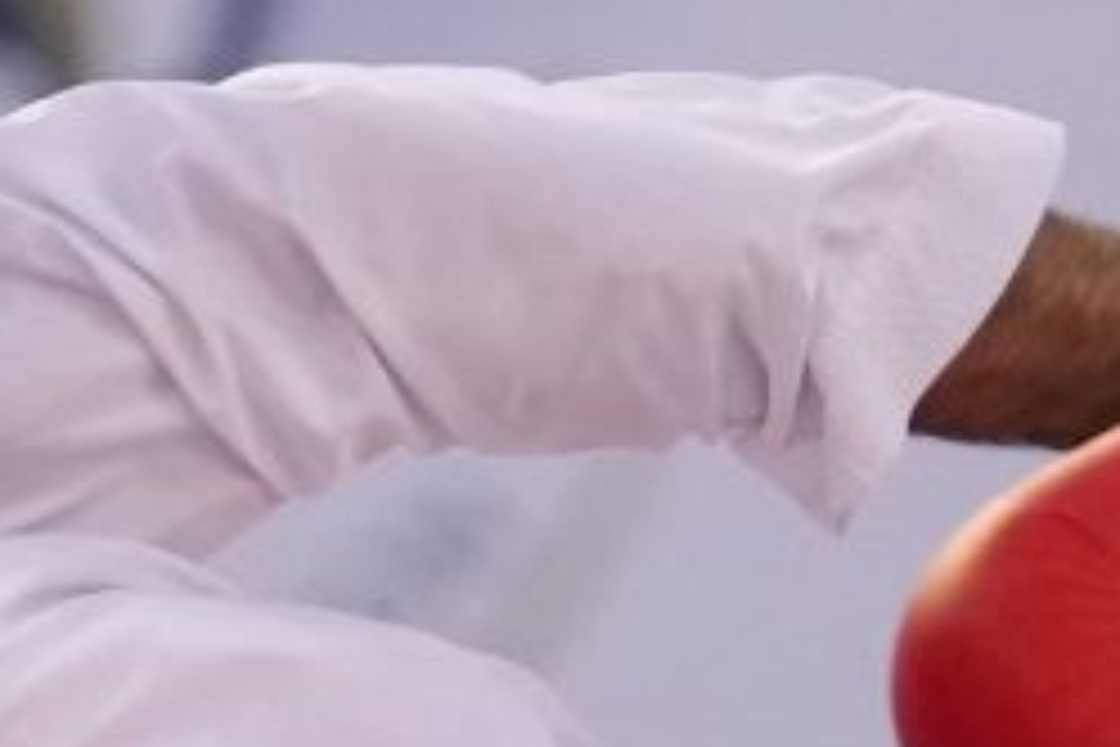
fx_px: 67599
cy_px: 878
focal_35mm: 2173
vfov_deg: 0.6
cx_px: 441
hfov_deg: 0.9
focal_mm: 200
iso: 2000
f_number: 2.8
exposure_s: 1/1000
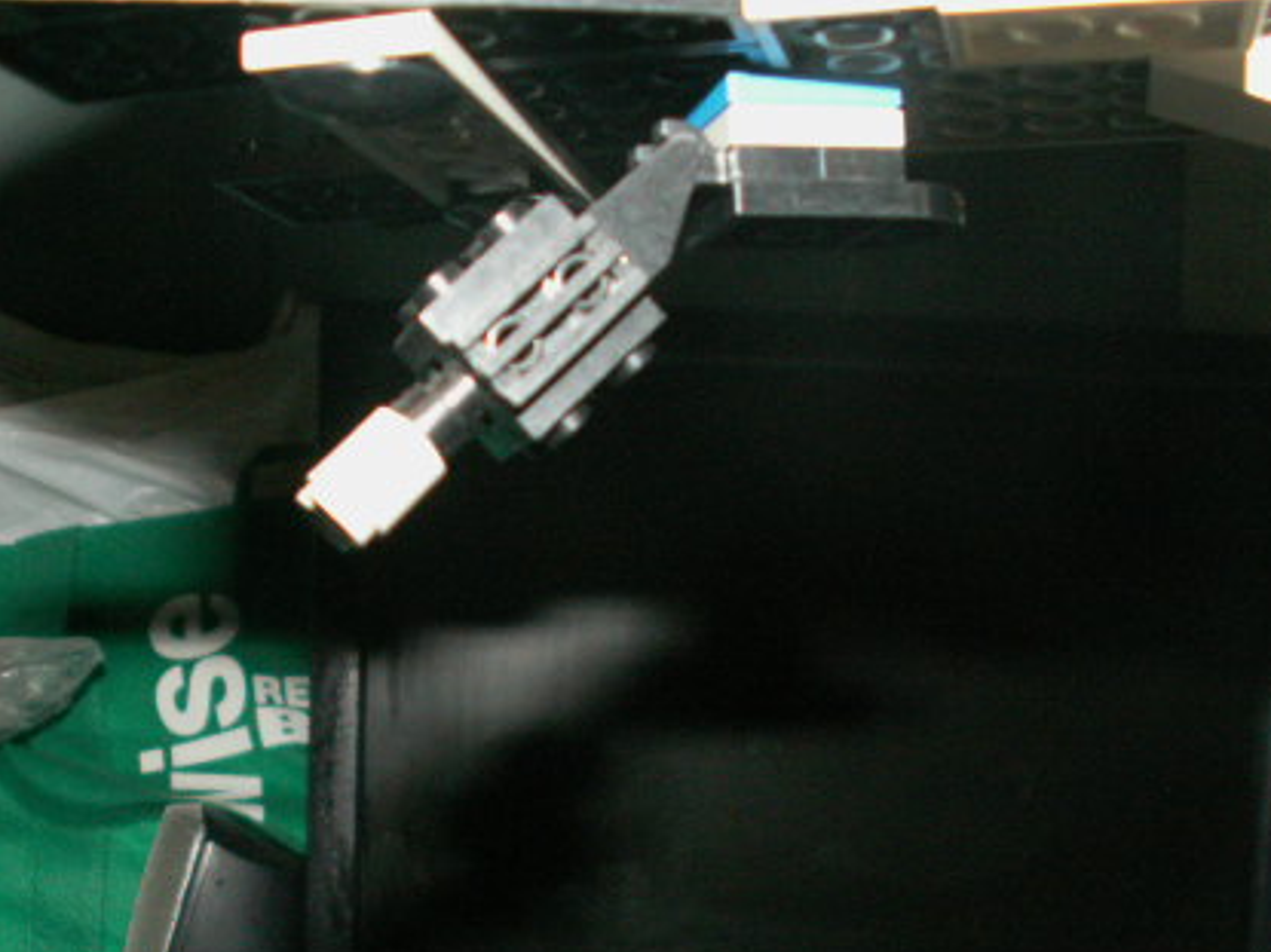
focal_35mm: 54
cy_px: 260
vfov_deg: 26.7
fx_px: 1982
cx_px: 533
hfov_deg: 35.5
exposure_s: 1/40
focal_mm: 5.86
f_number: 2.8
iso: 160
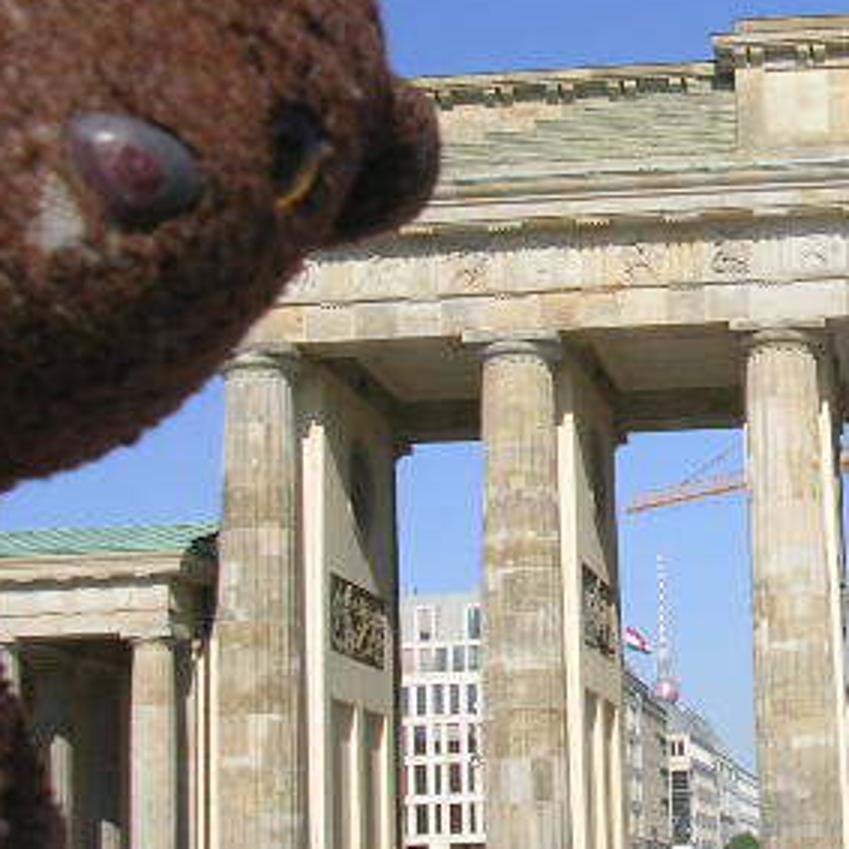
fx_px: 2109
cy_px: 387
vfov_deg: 22.8
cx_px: 945
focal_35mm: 76
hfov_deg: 21.5
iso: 50
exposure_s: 1/353
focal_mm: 5.8
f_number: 5.6
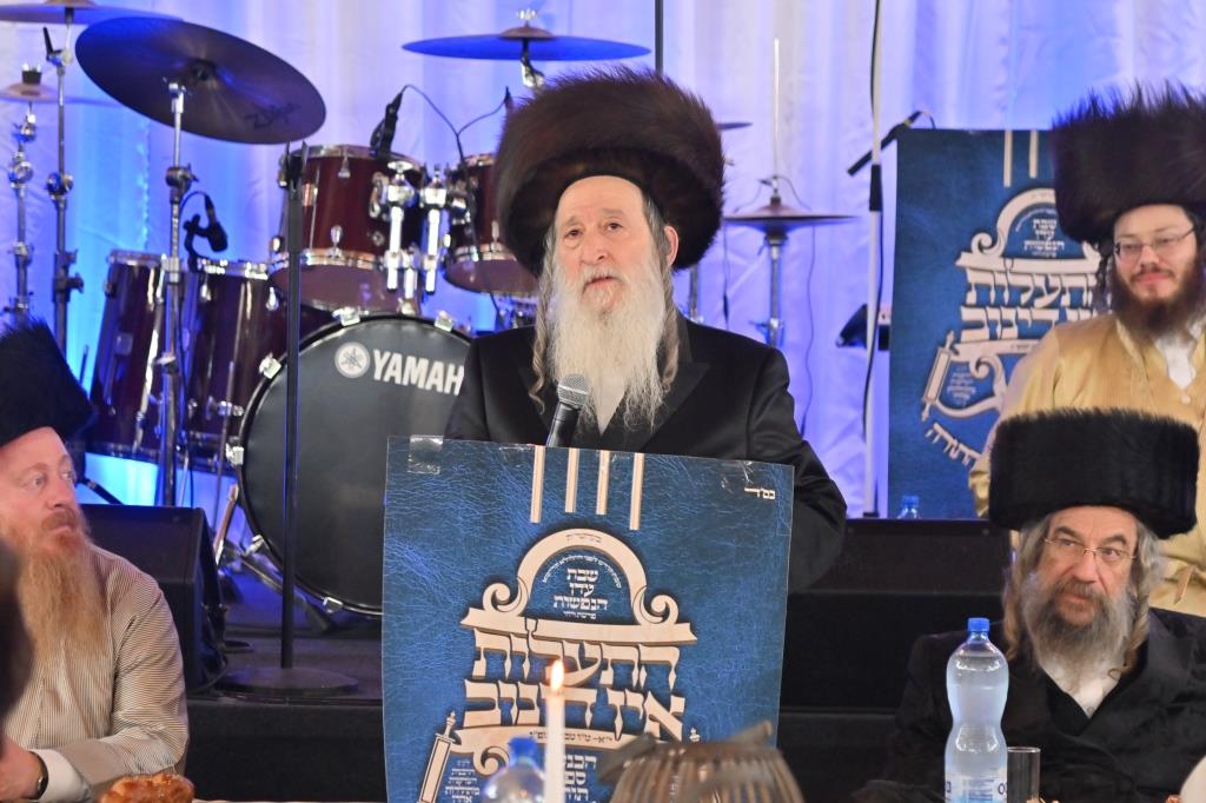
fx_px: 6028
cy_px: 402
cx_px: 603
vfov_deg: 7.6
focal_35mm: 180
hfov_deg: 11.4
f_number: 4
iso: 1250
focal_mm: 120
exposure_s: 1/160
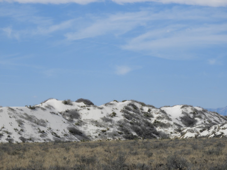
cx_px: 114
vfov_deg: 11.9
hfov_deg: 15.8
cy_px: 85
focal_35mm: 125
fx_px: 820
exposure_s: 1/1250
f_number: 5
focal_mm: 22.4
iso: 100
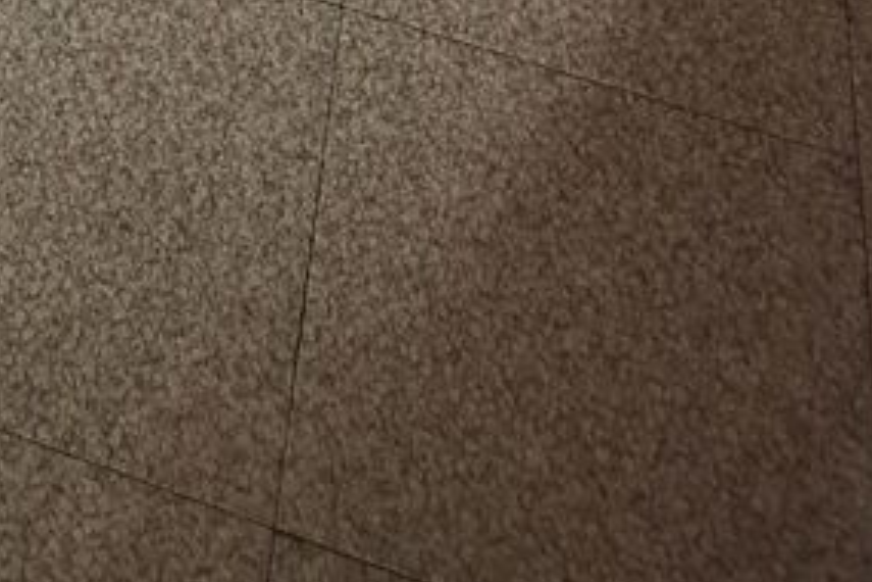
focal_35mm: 84
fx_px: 2035
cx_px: -245
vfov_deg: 12.1
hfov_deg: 21.9
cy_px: -925
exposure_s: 1/25
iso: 400
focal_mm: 5.54
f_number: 1.8
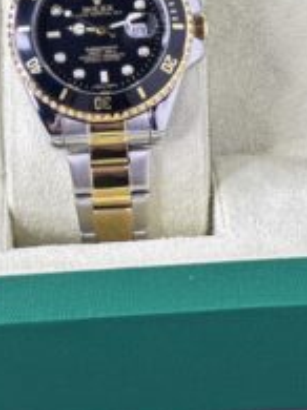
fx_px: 1870
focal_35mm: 158
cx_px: 118
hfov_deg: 9.4
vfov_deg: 12.4
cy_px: 21
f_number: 2.8
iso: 125
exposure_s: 1/48
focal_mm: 9
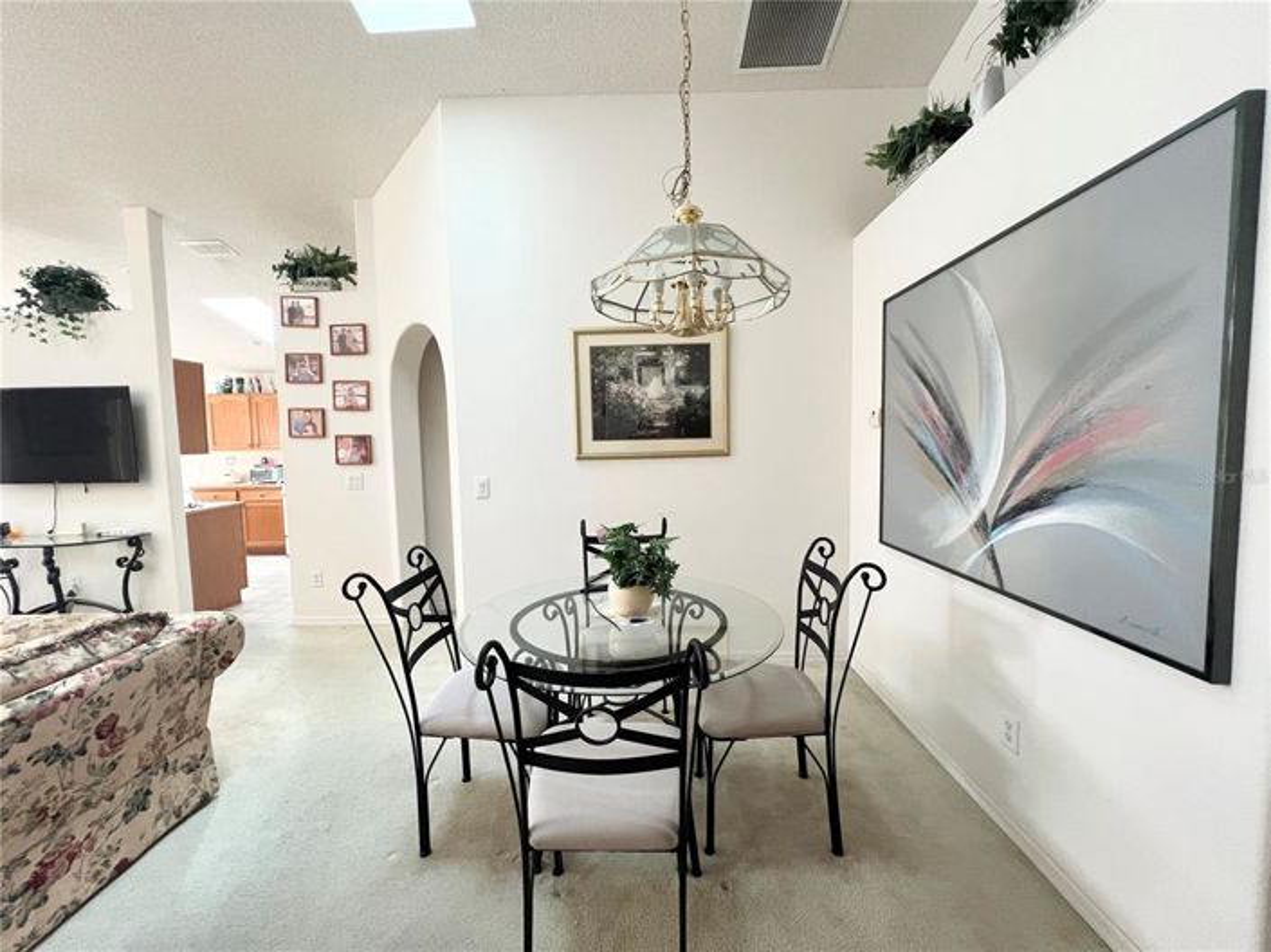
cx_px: 636
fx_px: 477
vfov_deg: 89.9
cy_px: 476
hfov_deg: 106.2
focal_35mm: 13
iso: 250
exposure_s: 1/79
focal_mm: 1.57
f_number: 1.8
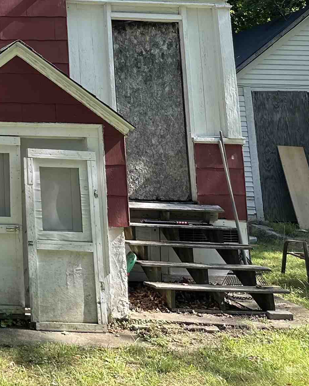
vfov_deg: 28.8
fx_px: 709
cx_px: -190
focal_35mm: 62
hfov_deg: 20.2
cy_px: 10
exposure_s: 1/529
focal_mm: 6.86
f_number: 1.78
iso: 80
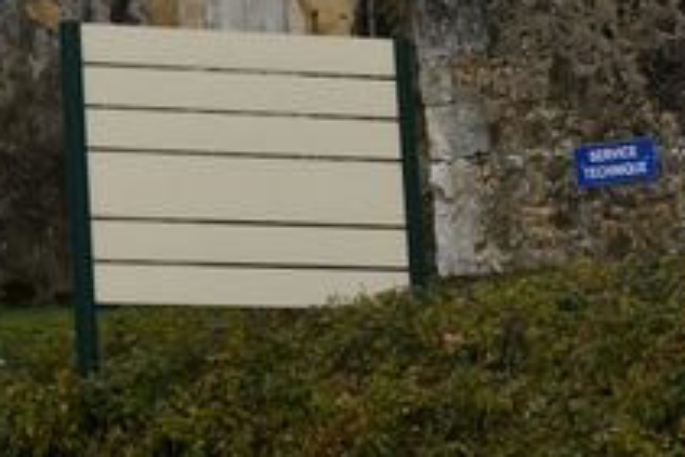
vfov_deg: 5.4
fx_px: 4741
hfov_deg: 8.0
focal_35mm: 249
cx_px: -575
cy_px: -583
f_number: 6.3
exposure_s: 1/160
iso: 160
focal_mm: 50
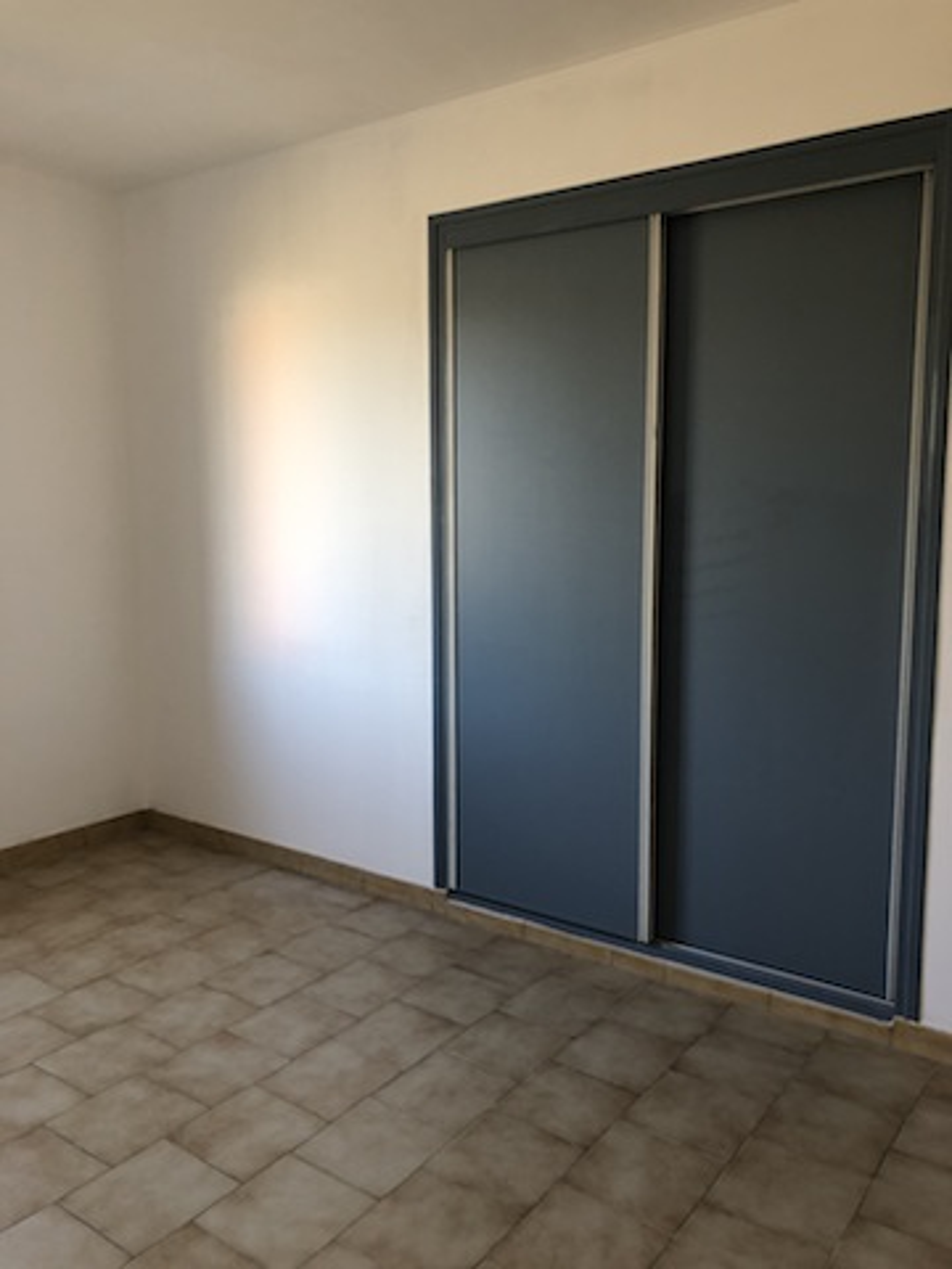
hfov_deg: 49.7
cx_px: 476
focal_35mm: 28
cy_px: 634
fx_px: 1027
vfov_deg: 63.4
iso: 32
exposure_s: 1/24
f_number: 1.8
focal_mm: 3.99
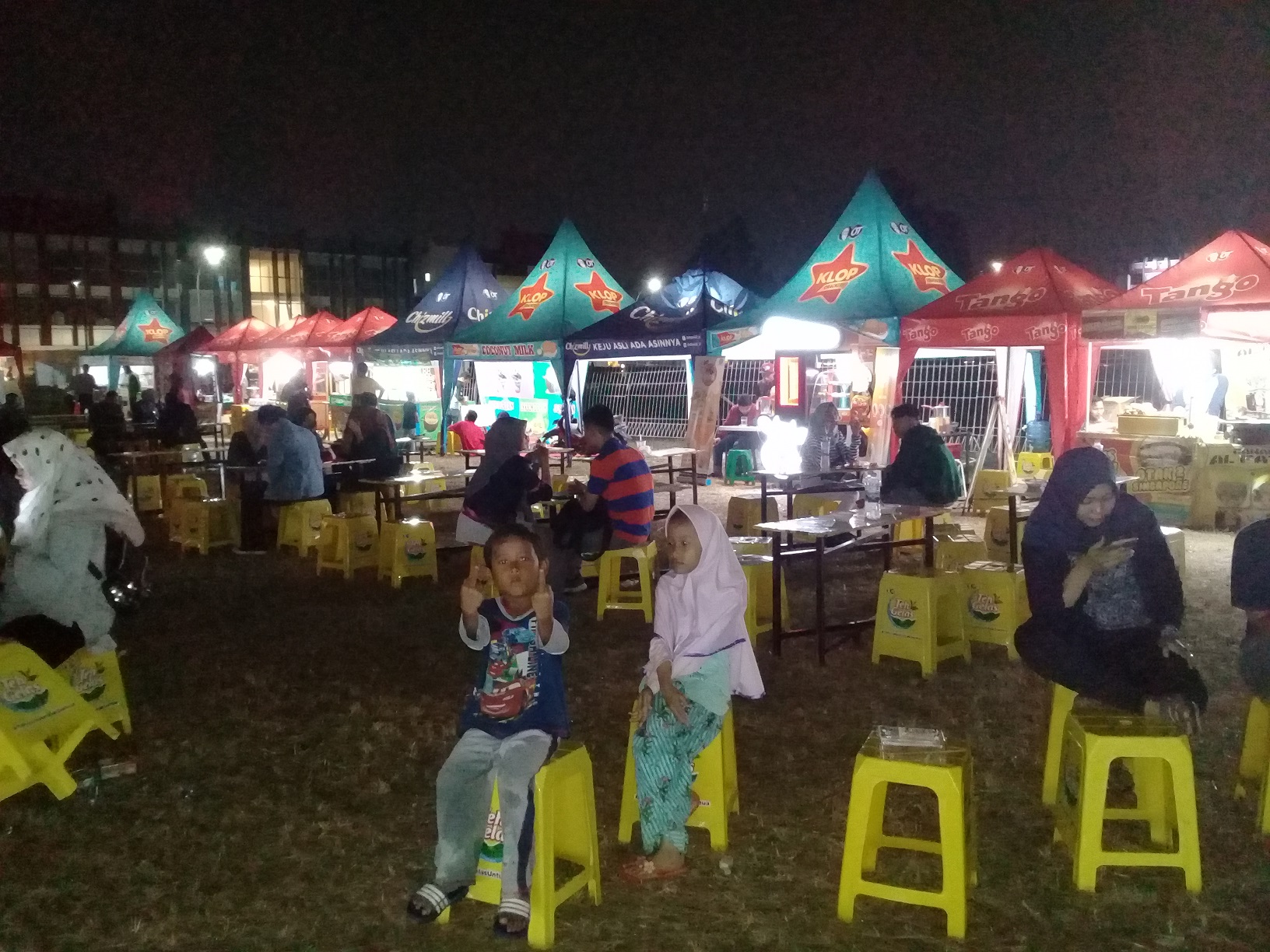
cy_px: 476
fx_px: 1137
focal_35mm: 31
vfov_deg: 45.4
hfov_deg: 58.4
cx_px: 635
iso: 1000
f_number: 2.2
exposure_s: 1/15
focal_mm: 3.3
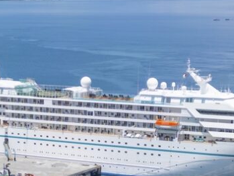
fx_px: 920
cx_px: 39
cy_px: 231
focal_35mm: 136
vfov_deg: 10.7
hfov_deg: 14.4
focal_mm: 6.72
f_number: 1.7
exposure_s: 1/3000
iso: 110
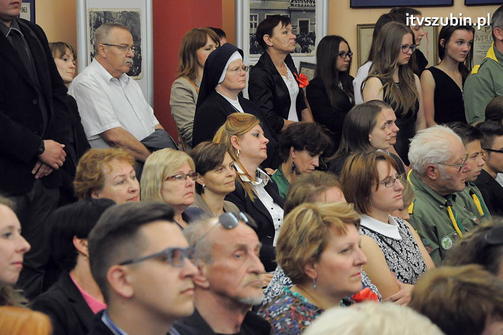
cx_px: 252
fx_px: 1570
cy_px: 168
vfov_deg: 12.2
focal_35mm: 112
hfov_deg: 18.2
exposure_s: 1/80
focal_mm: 75
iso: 2500
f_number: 5.6
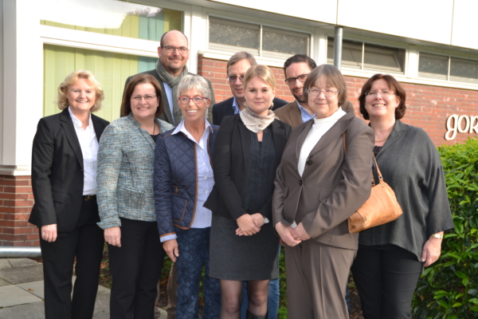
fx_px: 757
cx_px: 239
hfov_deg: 35.1
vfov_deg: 23.8
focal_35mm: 57
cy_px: 160
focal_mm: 38
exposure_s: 1/200
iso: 100
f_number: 4.5
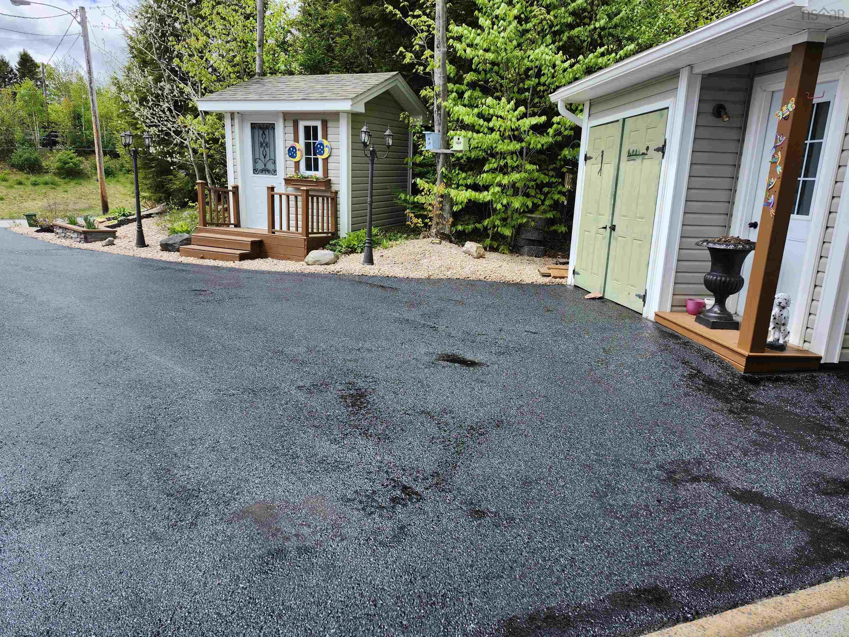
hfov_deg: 73.9
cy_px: 318
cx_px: 424
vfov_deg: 58.9
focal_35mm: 23
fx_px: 564
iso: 25
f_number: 1.8
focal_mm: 5.54
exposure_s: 1/857
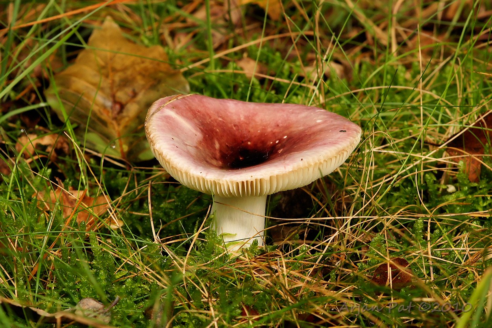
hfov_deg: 13.0
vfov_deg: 8.7
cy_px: 164
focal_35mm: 158
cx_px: 246
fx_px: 2152
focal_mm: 105
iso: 400
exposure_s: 1/80
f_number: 9
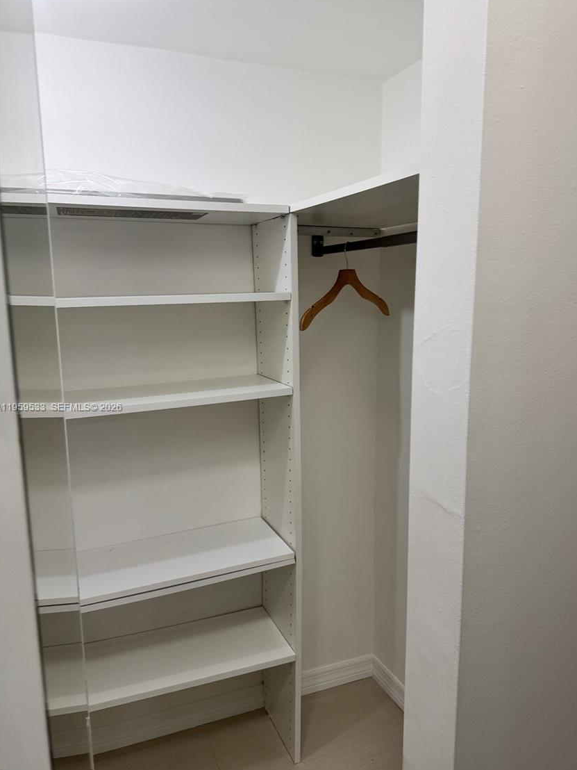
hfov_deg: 53.0
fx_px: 578
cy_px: 408
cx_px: 306
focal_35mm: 26
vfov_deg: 67.2
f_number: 1.78
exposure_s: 1/60
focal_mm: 6.76
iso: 160
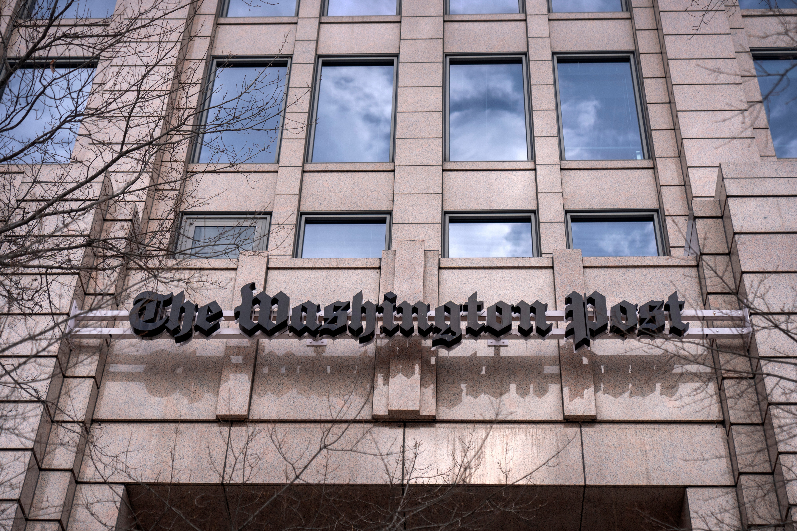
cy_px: 266
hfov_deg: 33.4
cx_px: 398
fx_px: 1328
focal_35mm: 60
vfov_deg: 22.6
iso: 250
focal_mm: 60
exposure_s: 1/4000
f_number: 2.8
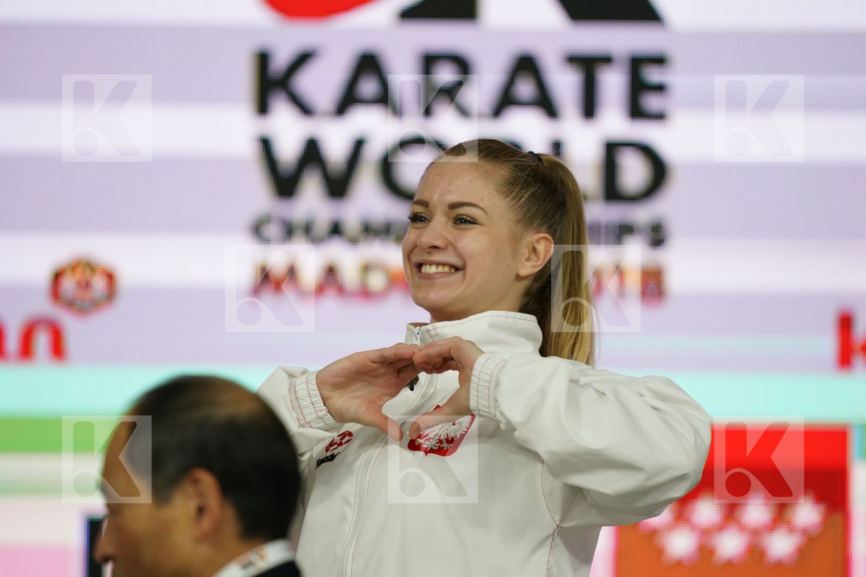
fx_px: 9621
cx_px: 433
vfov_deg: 3.4
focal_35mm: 400
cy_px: 288
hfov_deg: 5.2
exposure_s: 1/500
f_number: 2.8
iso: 2500
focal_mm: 400
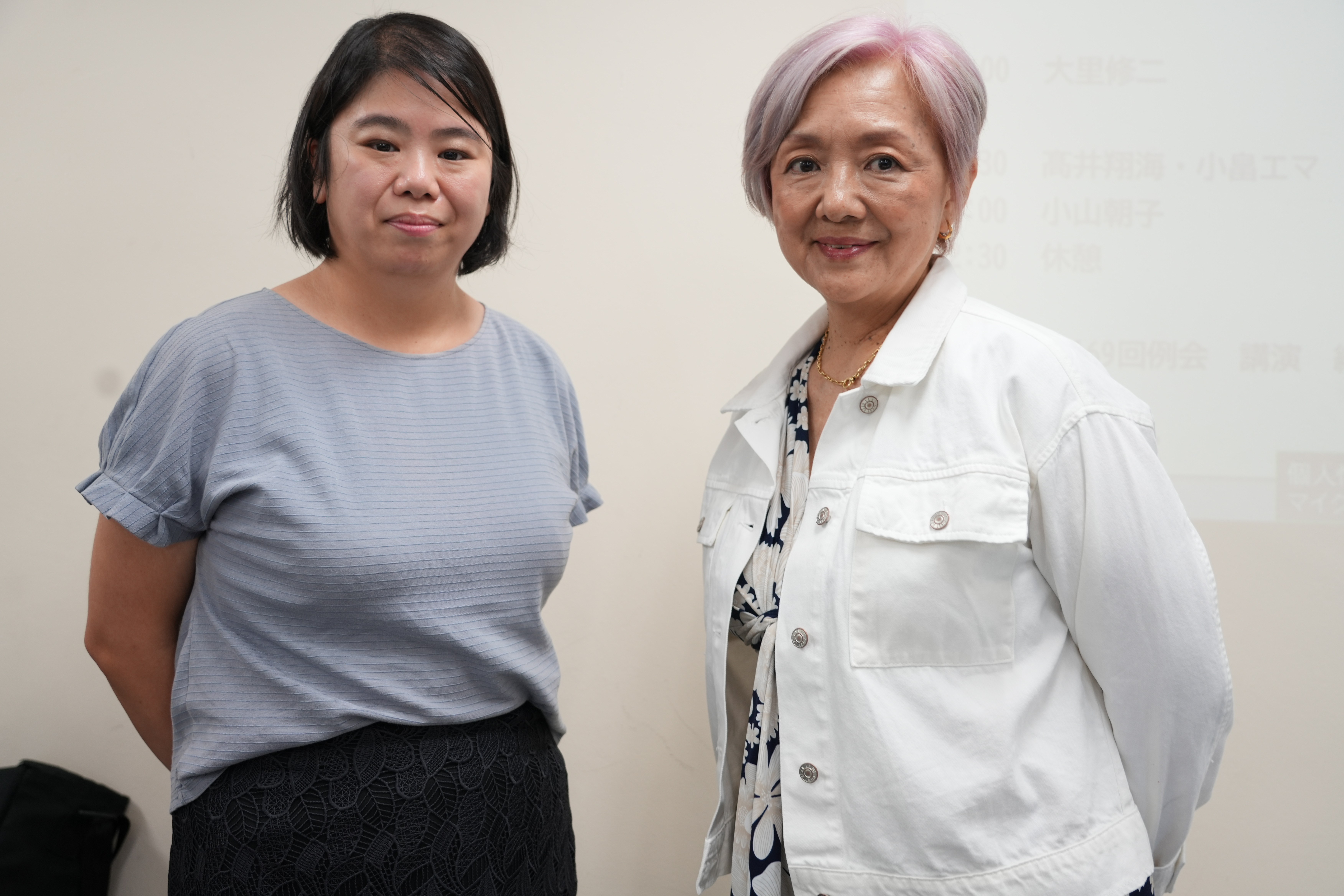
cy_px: 448
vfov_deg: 38.9
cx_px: 672
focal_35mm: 34
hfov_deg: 55.8
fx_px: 1269
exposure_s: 1/40
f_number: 4
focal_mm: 34
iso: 200
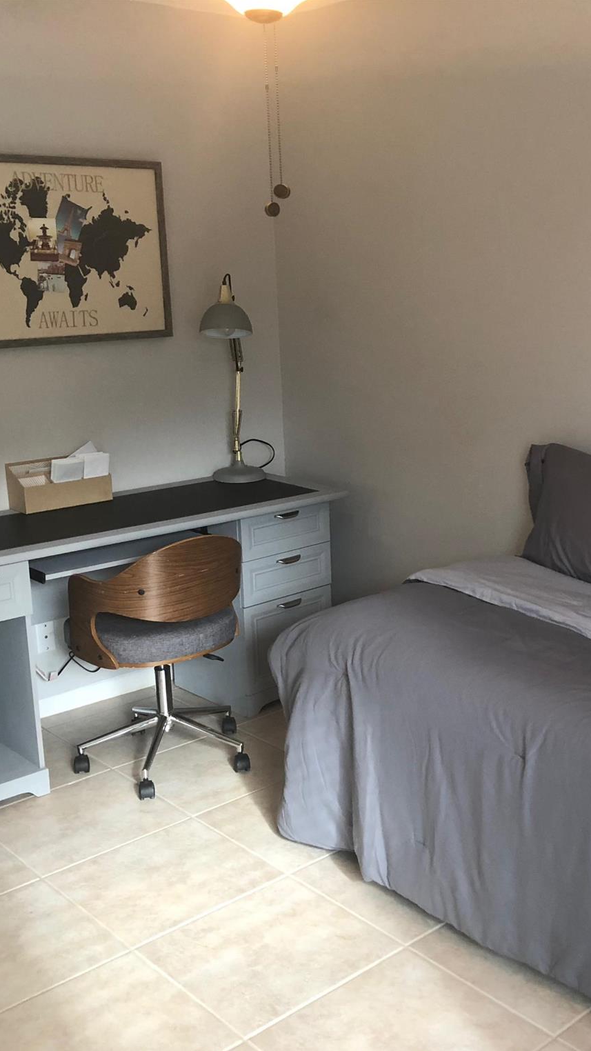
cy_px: 528
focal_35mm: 41
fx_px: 1142
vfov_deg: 49.4
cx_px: 450
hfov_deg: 28.5
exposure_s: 1/15
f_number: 1.8
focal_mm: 4
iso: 40
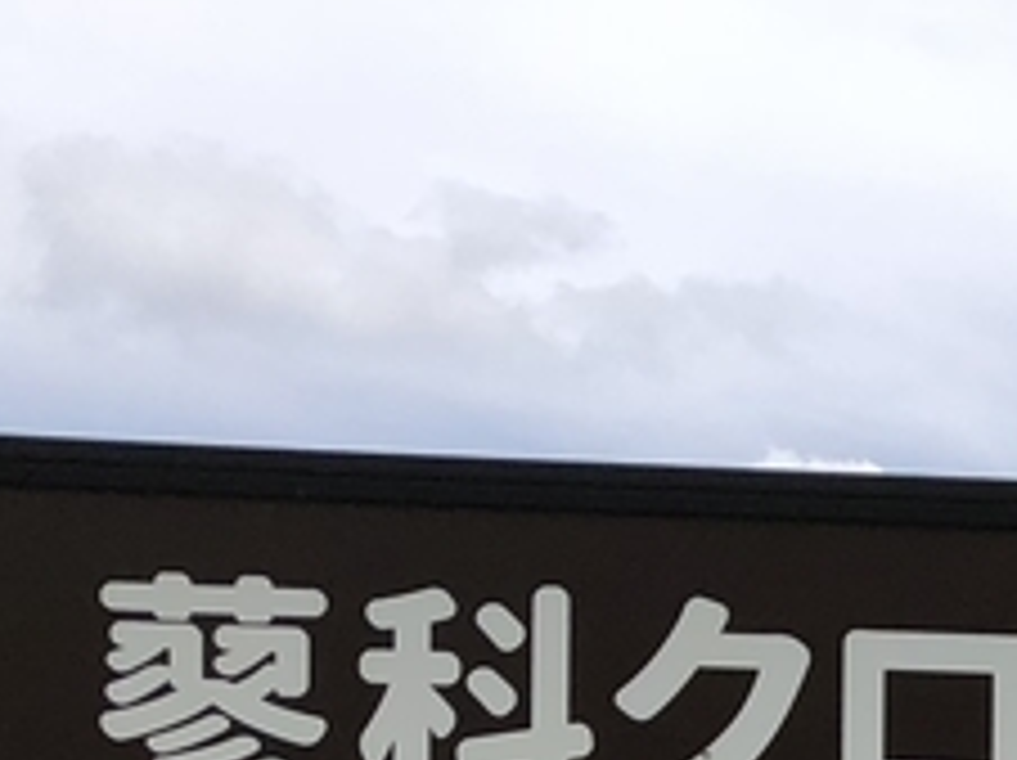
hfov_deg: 12.1
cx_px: 1908
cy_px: 1871
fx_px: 4373
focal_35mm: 149
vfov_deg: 8.9
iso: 20
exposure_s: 1/1715
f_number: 1.8
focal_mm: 3.99
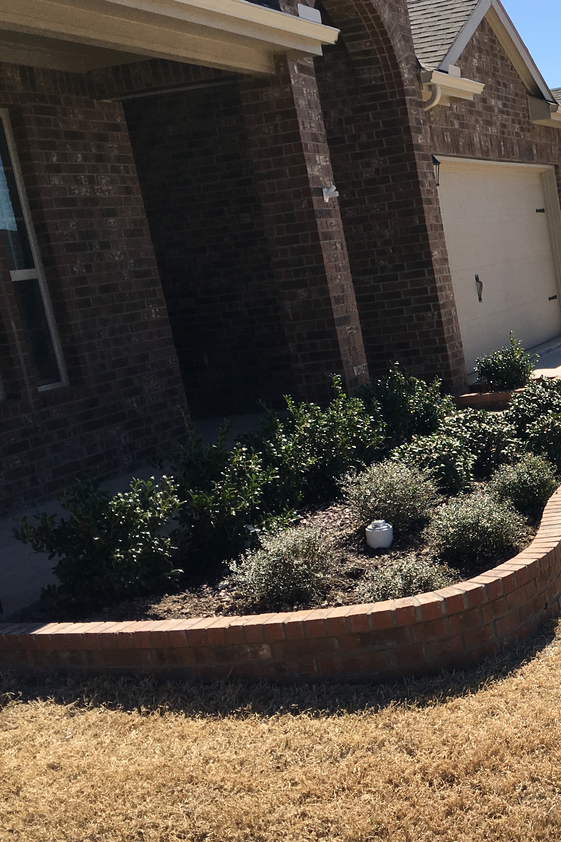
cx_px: 635
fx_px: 1169
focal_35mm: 50
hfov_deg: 24.9
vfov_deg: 39.5
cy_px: 482
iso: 25
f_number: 2.2
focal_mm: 4.15
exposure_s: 1/1972
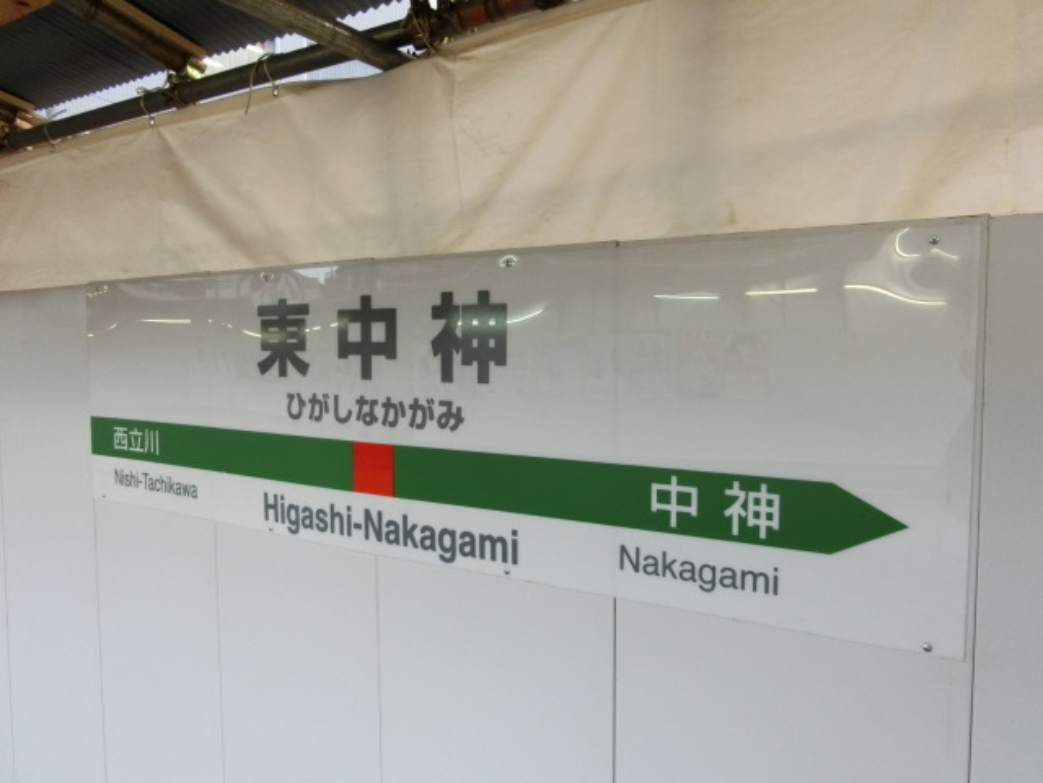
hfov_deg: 69.4
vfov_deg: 54.9
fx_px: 753
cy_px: 392
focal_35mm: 25
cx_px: 522
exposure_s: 1/100
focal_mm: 4.5
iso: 400
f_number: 3.5
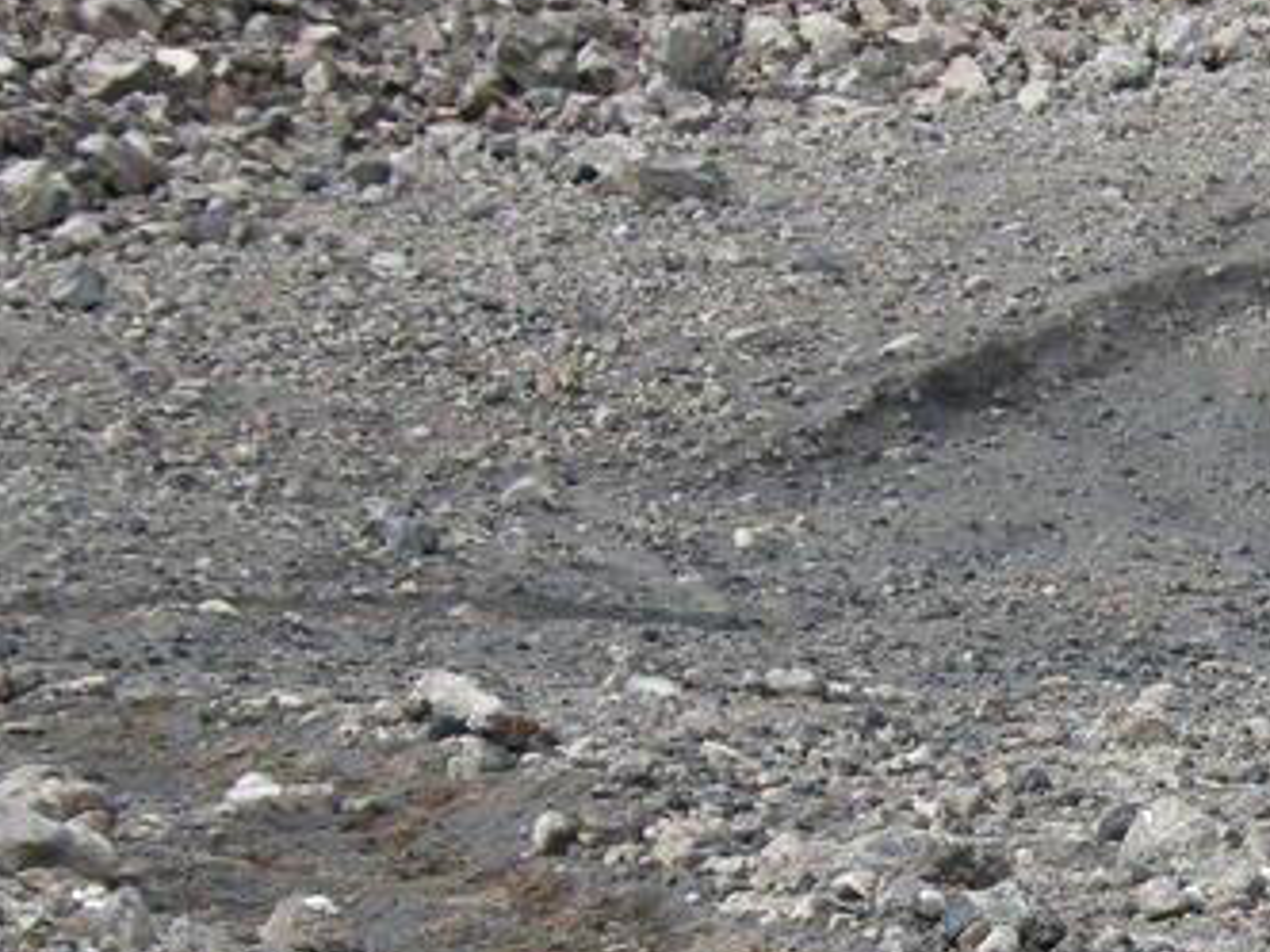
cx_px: 1373
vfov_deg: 13.6
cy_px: 856
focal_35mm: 108
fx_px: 3962
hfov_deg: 17.6
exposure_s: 1/159
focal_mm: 7.5
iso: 100
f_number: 4.3
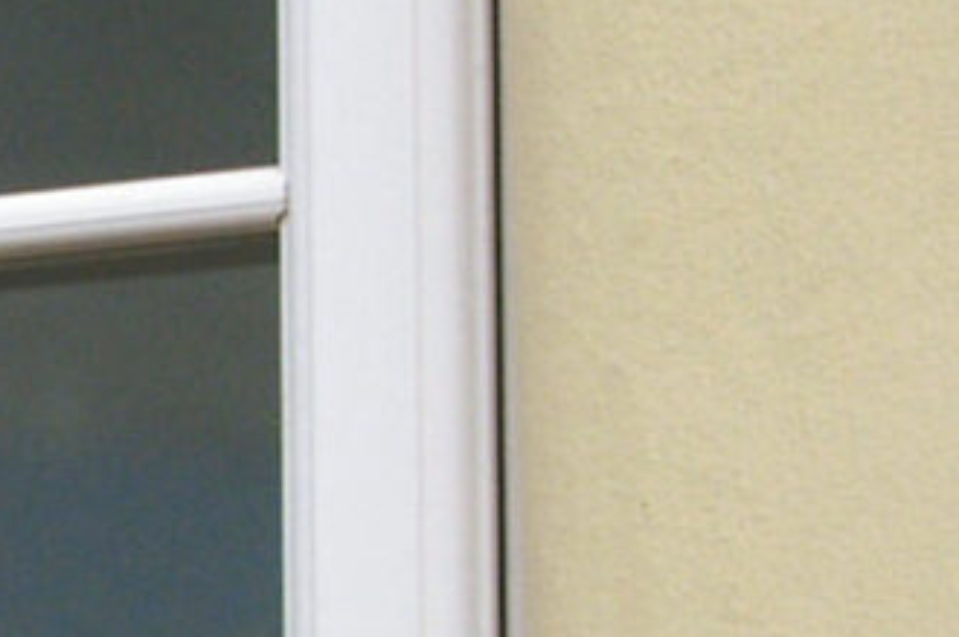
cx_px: -1130
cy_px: 558
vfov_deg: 3.4
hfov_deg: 5.0
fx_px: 10850
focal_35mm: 408
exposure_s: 1/125
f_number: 13
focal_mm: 35
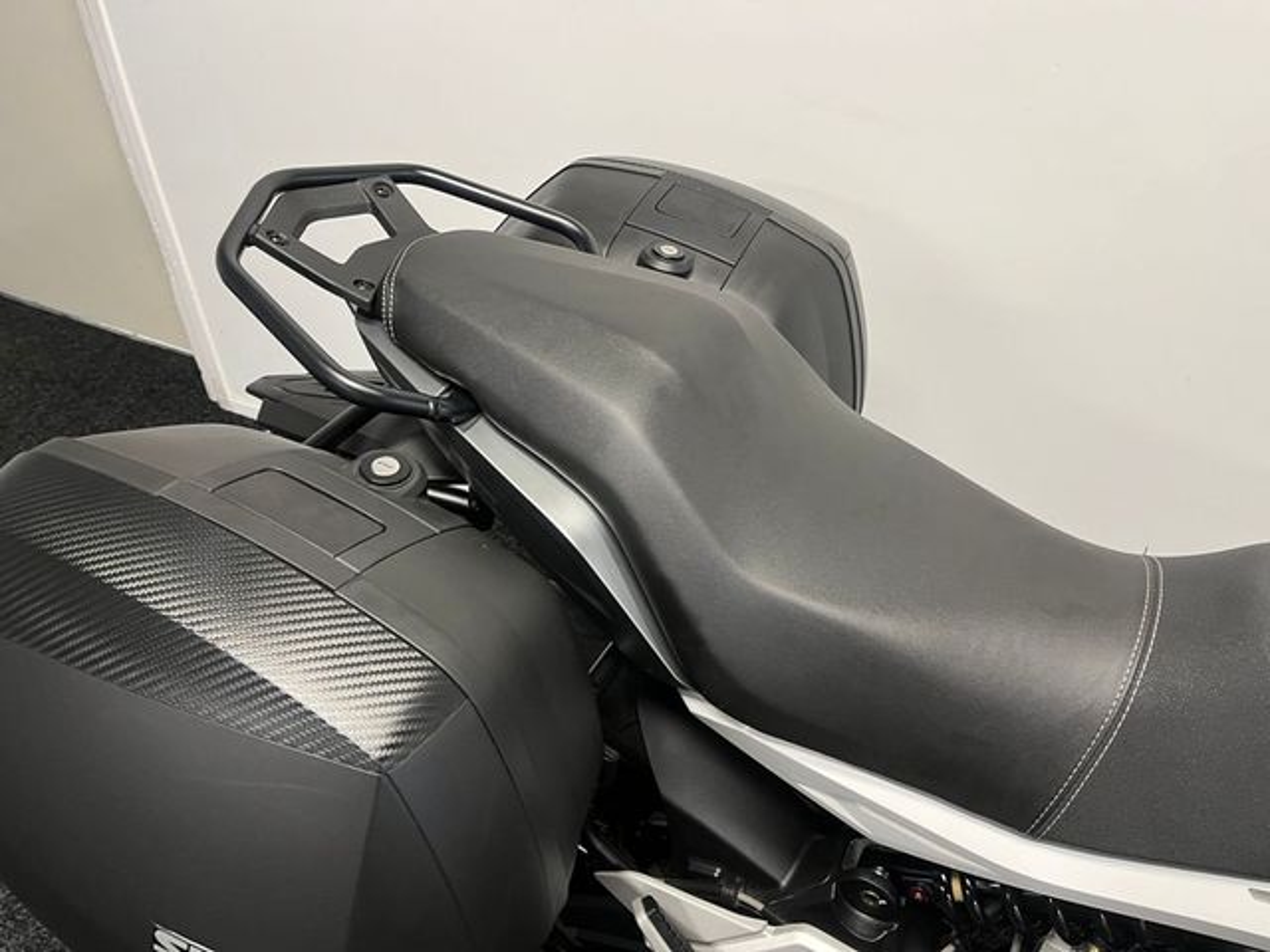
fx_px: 954
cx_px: 635
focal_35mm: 26
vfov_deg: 53.1
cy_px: 476
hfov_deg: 67.3
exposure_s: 1/50
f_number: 1.6
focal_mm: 5.1
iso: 125
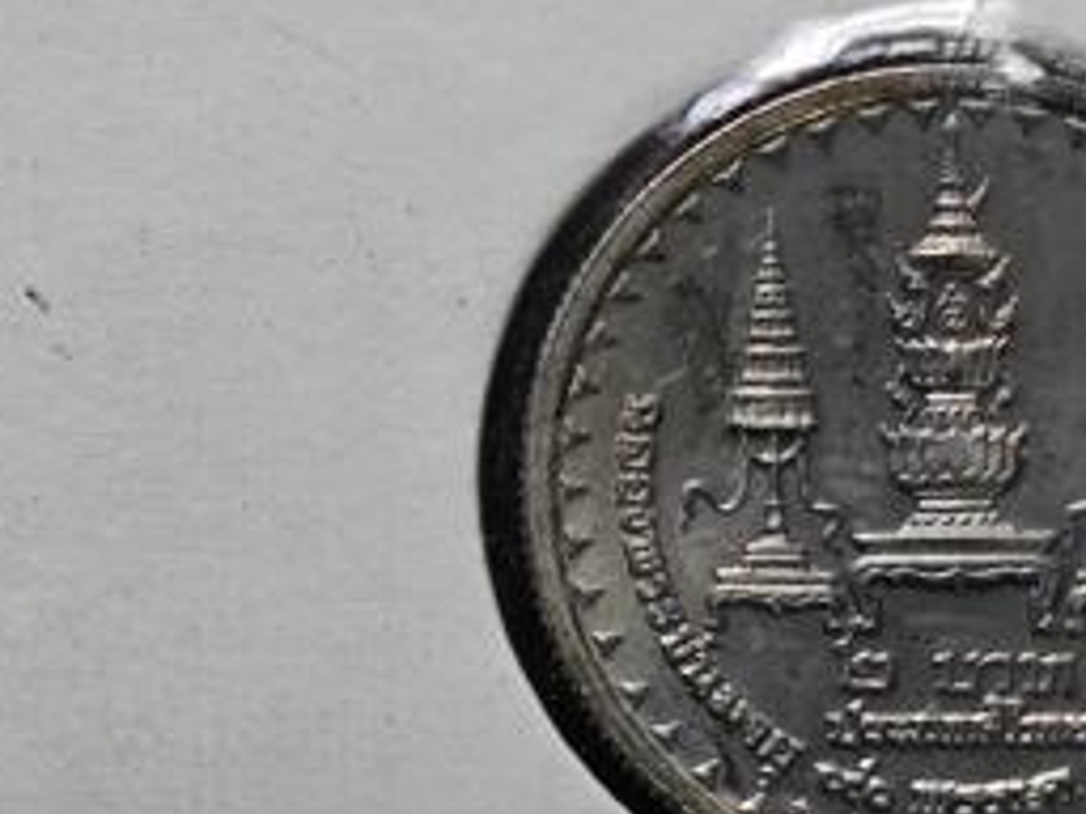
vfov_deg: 5.5
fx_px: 8408
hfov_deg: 7.4
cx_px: 55
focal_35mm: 268
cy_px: 517
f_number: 1.6
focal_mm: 5.84
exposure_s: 1/100
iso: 64
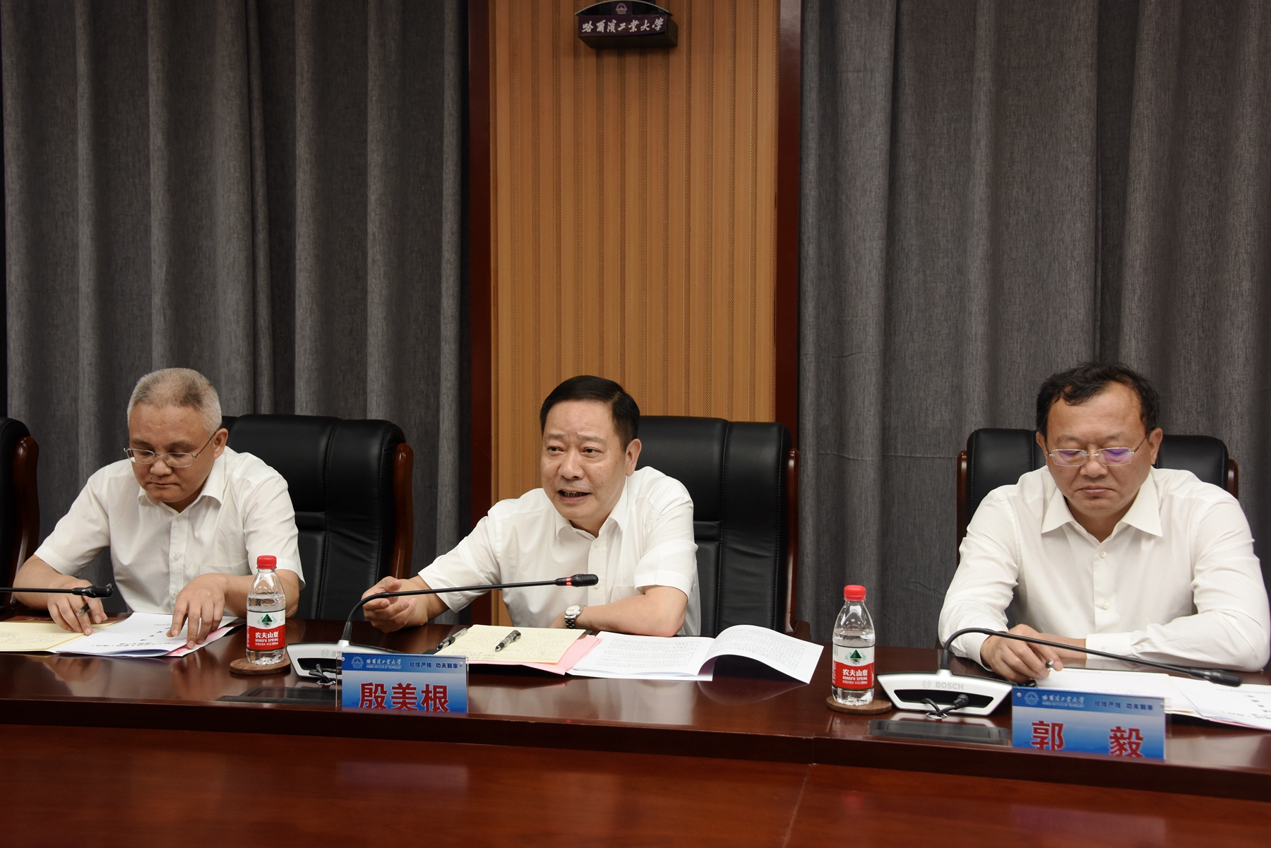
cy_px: 424
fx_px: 1766
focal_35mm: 50
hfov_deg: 39.6
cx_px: 636
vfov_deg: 27.0
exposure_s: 1/100
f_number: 8
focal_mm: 50
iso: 1000
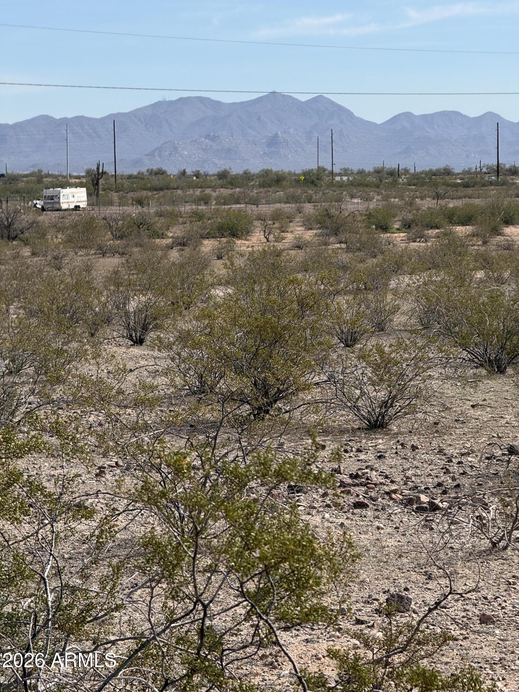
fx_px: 2399
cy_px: 346
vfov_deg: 16.4
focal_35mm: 120
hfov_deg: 12.3
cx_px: 260
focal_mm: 15.66
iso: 50
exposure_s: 1/1650
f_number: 2.8
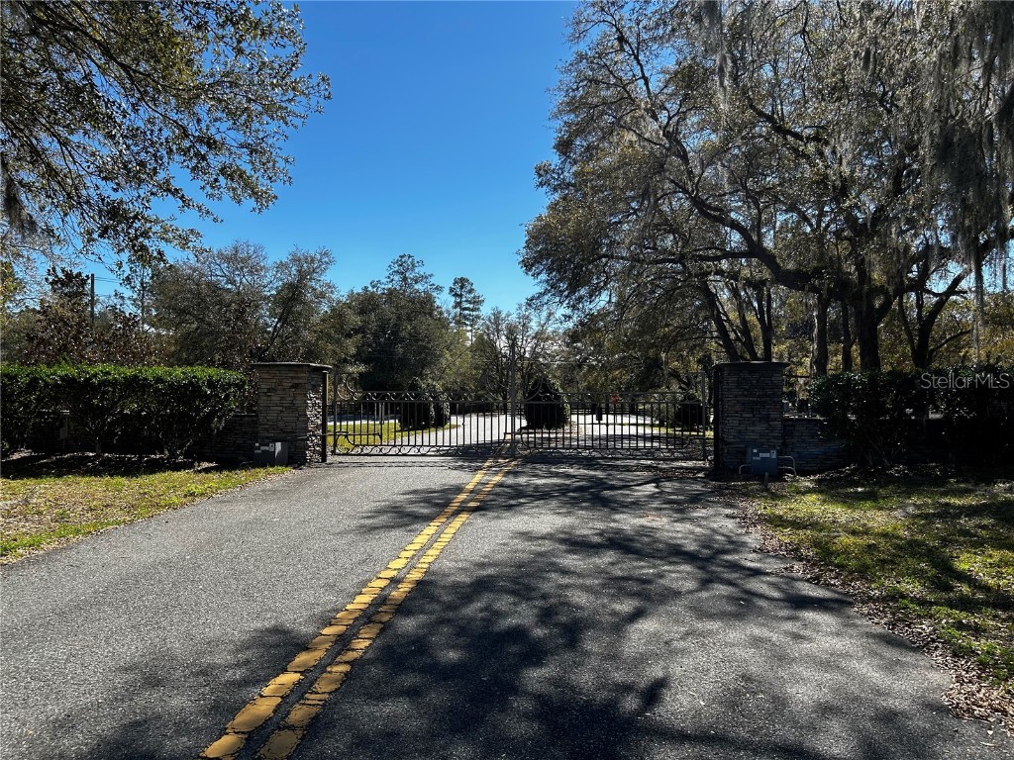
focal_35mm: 26
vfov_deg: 53.1
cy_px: 380
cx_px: 507
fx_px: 762
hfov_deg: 67.3
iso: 50
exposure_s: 1/2695
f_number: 1.5
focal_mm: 5.7
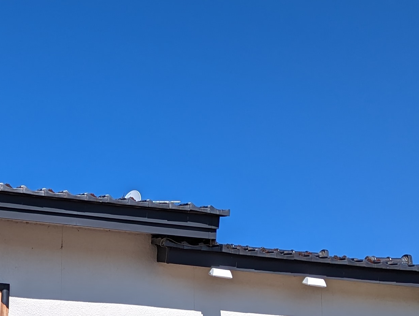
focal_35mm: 79
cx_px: 69
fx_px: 958
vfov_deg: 18.1
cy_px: 336
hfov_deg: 24.2
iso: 53
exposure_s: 1/3650
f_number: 1.85
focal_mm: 6.81
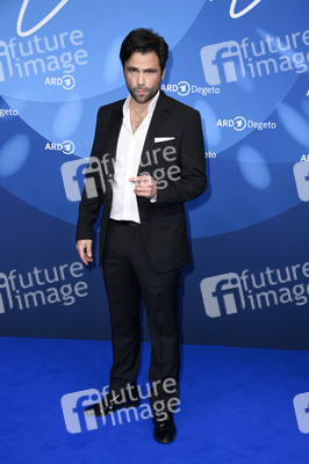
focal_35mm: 58
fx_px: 748
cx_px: 154
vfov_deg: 34.5
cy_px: 232
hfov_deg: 23.3
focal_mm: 58
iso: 1000
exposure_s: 1/250
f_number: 5.6
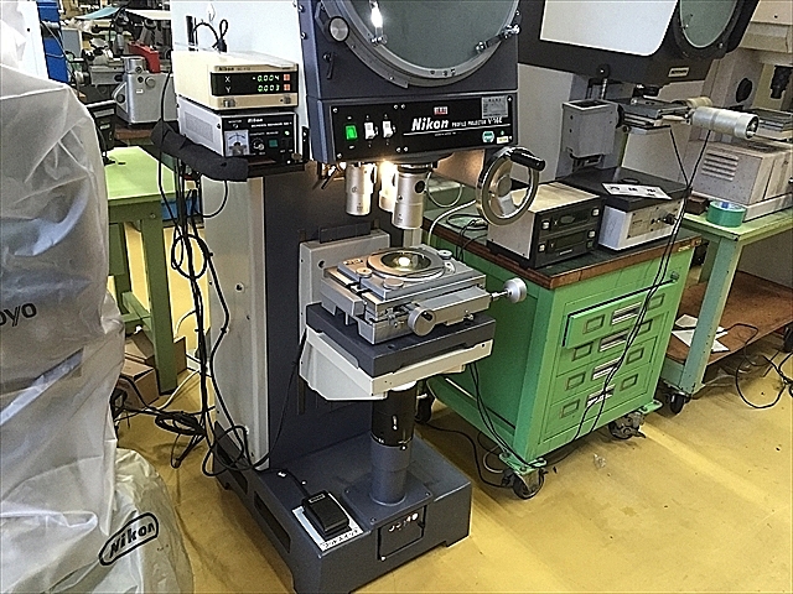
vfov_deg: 48.2
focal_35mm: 29
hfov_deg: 61.7
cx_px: 396
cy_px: 297
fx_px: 664
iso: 200
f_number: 2.2
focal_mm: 4.15
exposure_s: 1/30
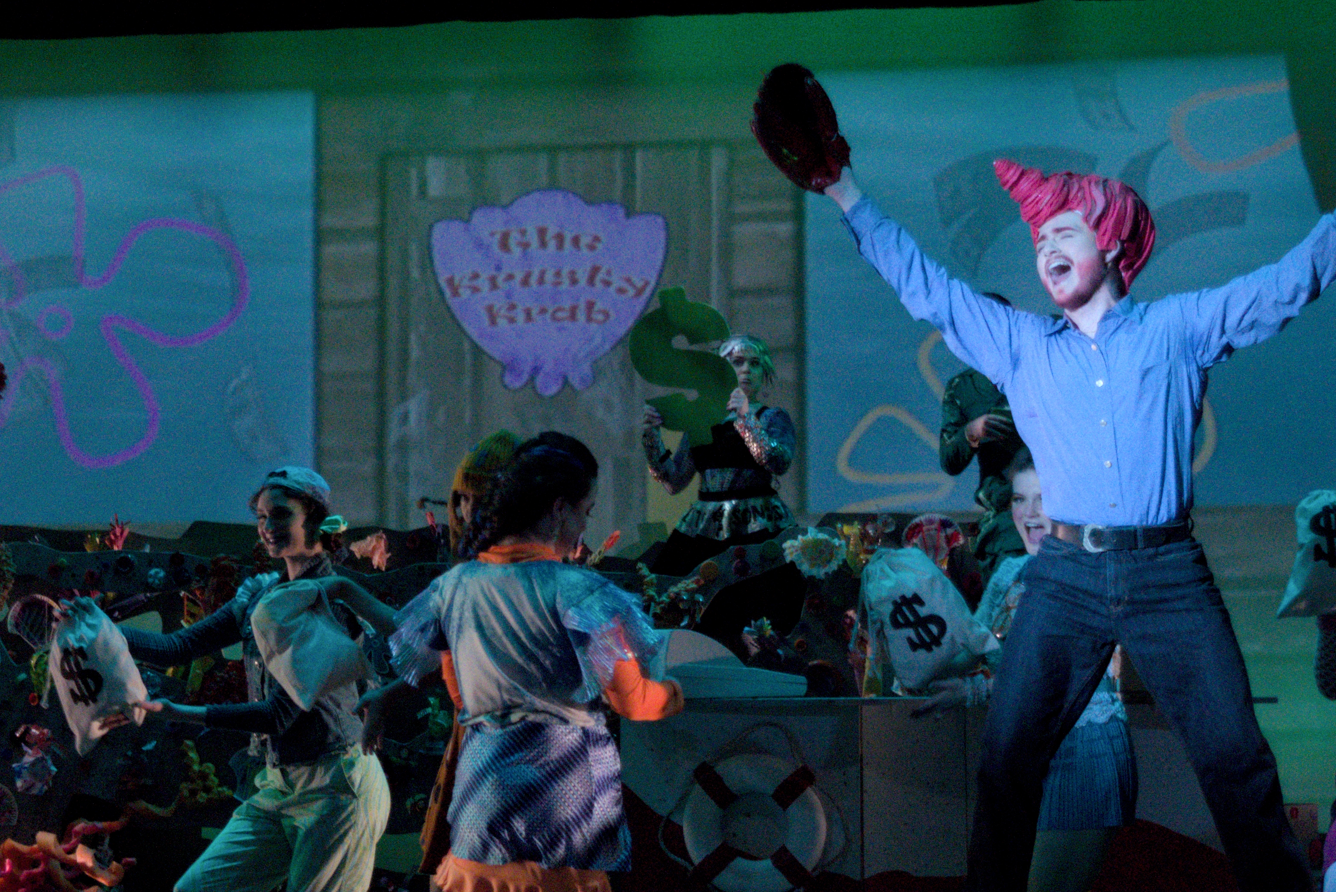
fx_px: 4862
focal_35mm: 131
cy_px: 379
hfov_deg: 15.6
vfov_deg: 10.5
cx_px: 343
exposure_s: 1/160
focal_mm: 45
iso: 3200
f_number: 5
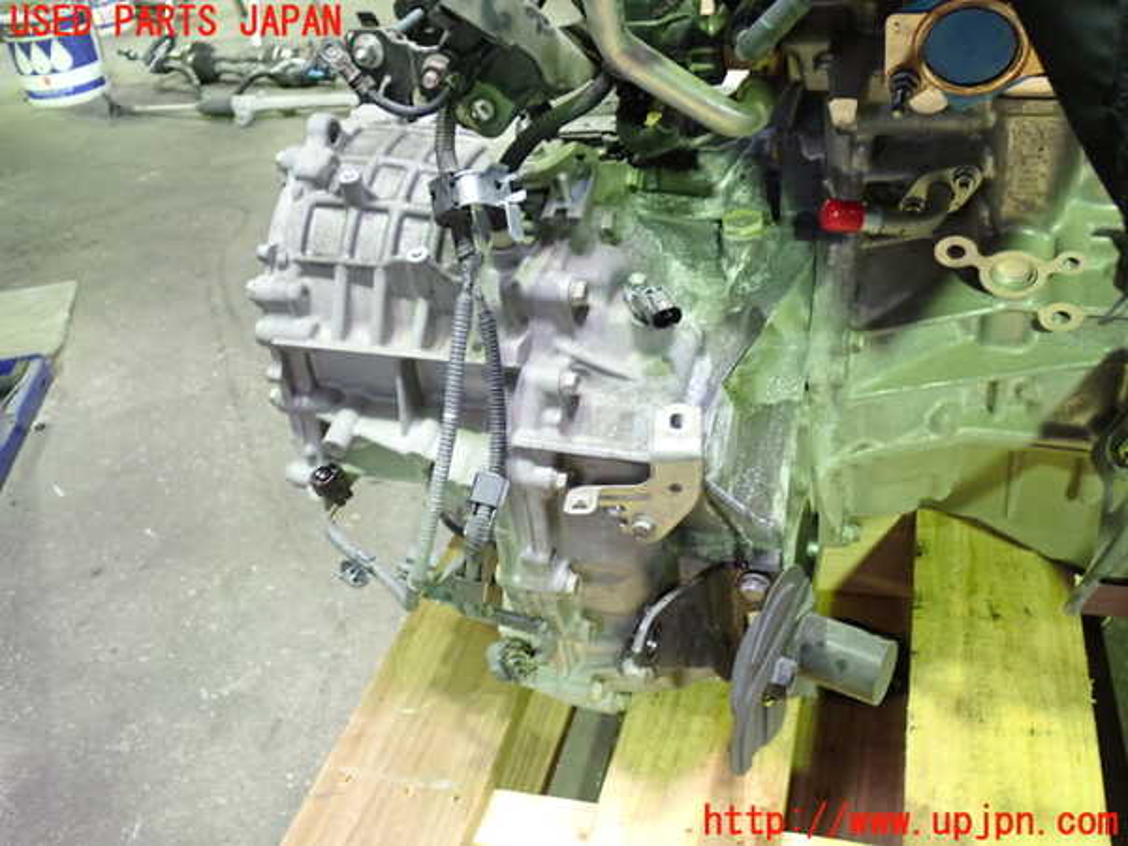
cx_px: 564
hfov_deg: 51.4
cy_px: 423
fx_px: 1173
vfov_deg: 39.7
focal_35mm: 36
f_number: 2.5
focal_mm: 6.37
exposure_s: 1/20
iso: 800
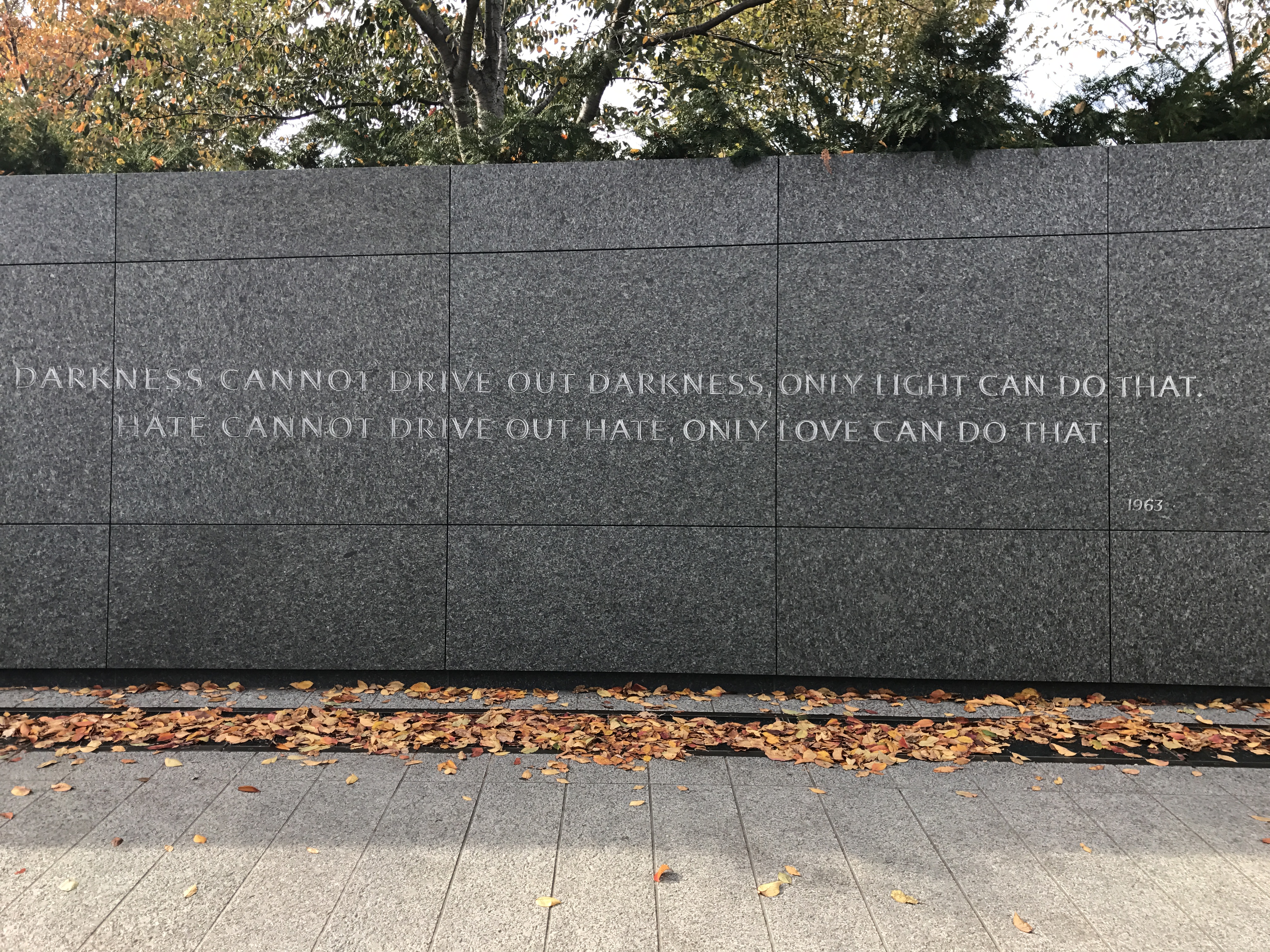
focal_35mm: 28
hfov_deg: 63.4
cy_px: 476
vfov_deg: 49.7
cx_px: 635
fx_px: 1027
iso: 20
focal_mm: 3.99
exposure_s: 1/388
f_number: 1.8
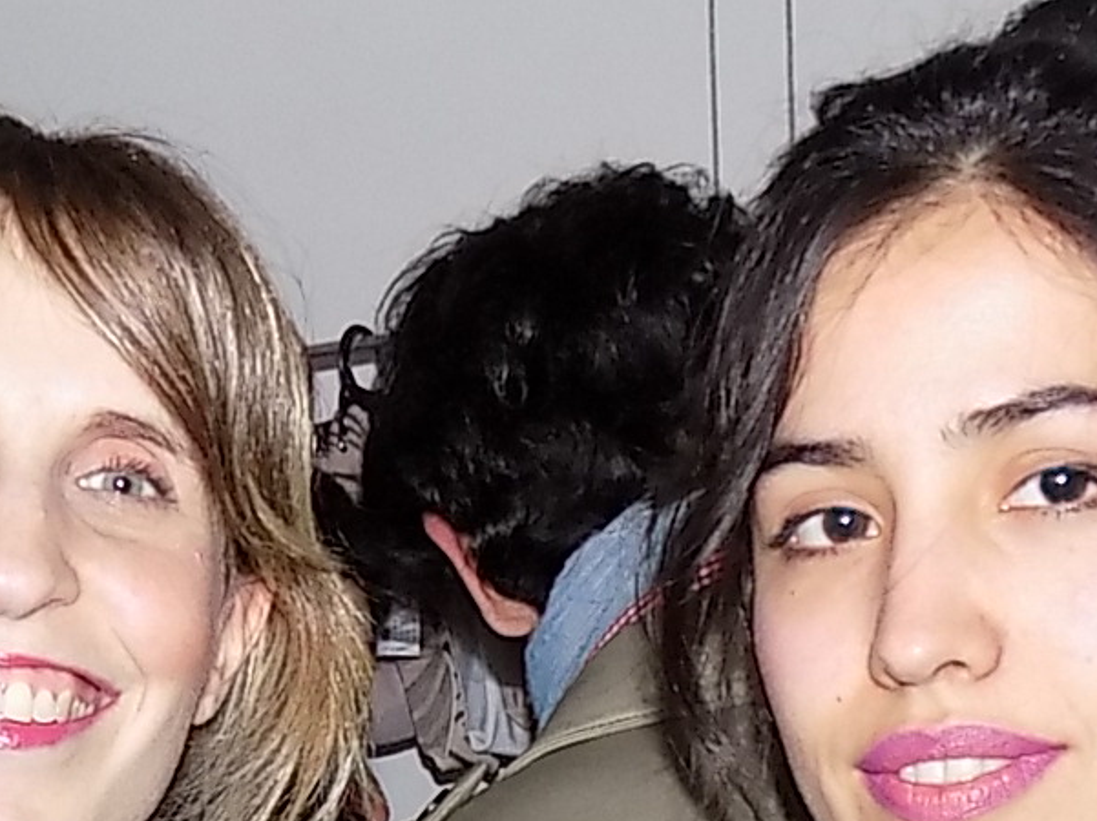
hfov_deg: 22.3
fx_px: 2755
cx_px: 281
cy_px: 1303
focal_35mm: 87
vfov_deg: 15.4
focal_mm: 4
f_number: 3.1
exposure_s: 1/30
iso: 200
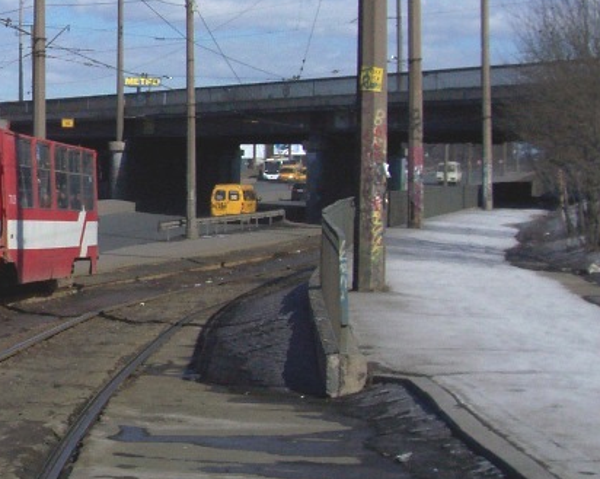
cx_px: -144
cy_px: 170
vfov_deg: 15.1
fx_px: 1810
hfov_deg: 17.8
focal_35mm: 102
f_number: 5.6
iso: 80
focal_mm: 7
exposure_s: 1/1010
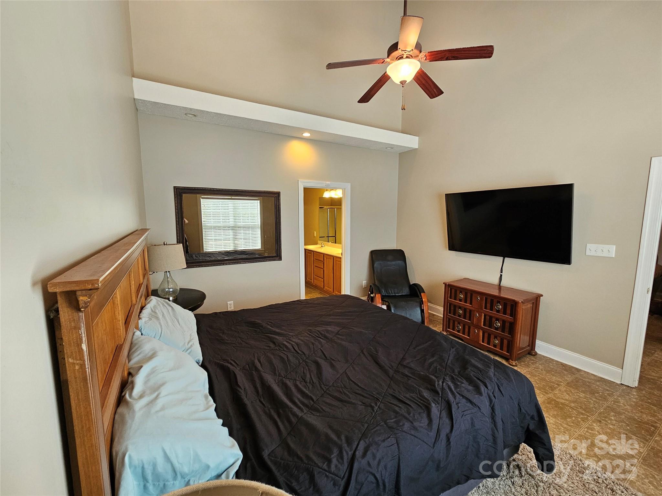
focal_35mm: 13
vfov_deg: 89.9
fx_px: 249
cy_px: 248
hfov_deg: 106.2
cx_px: 331
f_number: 2.2
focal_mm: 2.2
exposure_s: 1/60
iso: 160
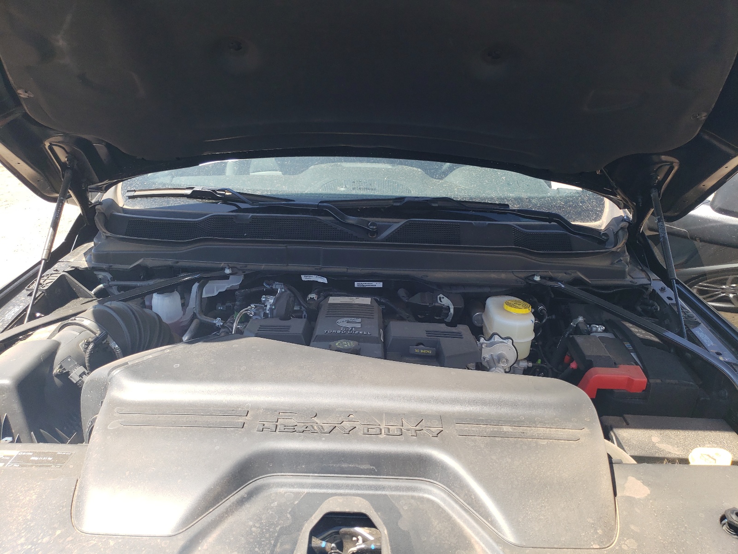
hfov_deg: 67.3
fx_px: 554
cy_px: 277
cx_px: 369
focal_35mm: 26
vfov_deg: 53.1
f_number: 1.5
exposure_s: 1/833
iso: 50
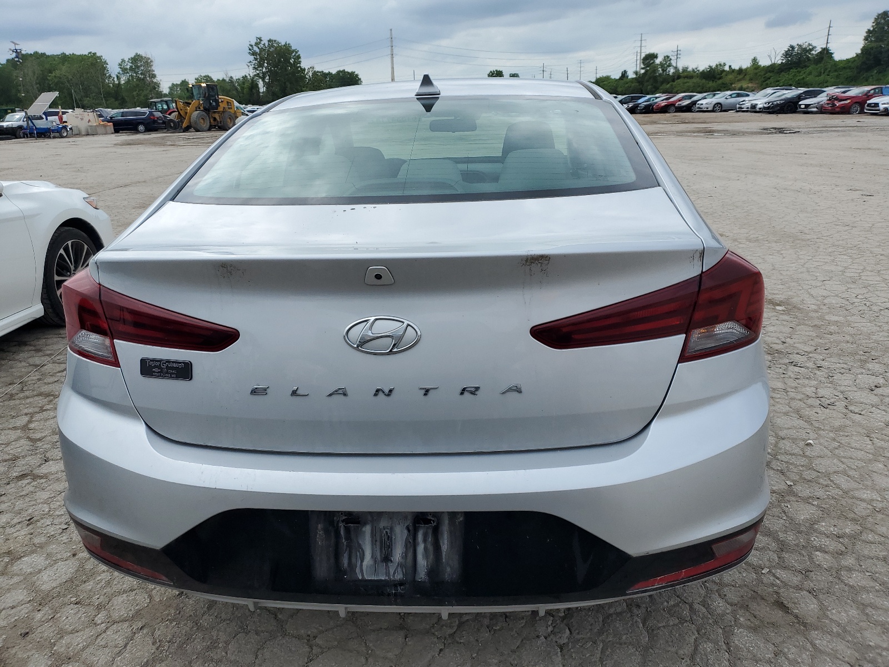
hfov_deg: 67.3
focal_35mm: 26
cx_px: 444
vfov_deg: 53.1
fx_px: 668
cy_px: 334
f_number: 1.5
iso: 50
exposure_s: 1/2500
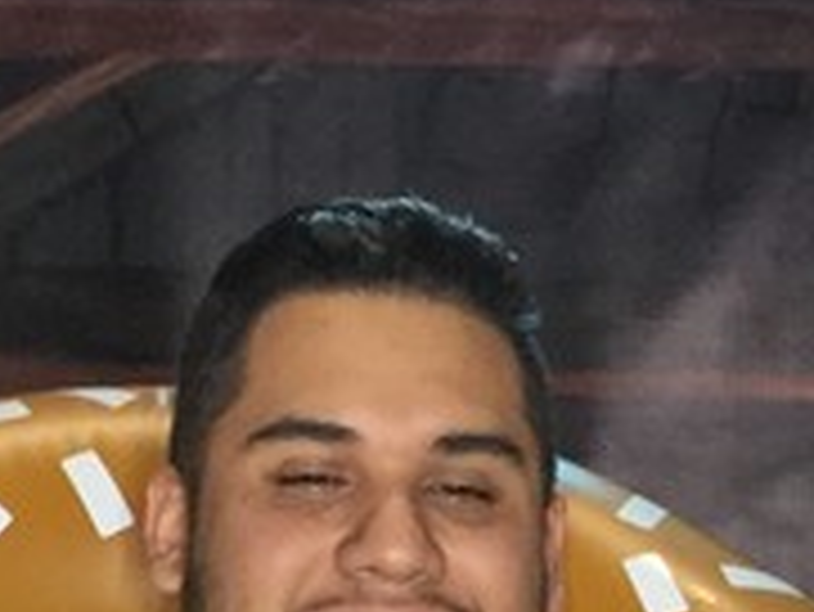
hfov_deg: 12.8
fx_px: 3624
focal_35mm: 154
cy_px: 1060
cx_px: 616
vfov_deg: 9.3
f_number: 2.4
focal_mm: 3.3
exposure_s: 1/30
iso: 80
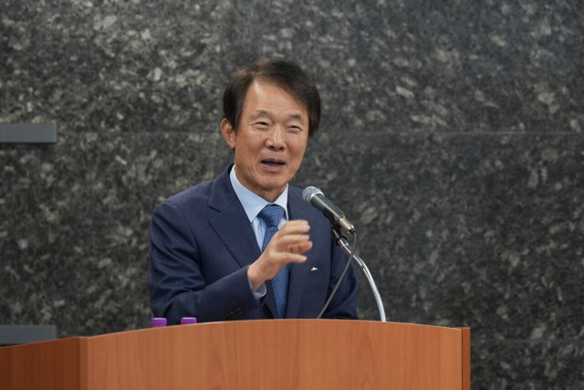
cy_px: 195
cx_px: 292
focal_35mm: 300
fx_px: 4867
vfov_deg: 4.6
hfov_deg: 6.9
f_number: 4
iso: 2000
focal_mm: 200
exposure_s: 1/125
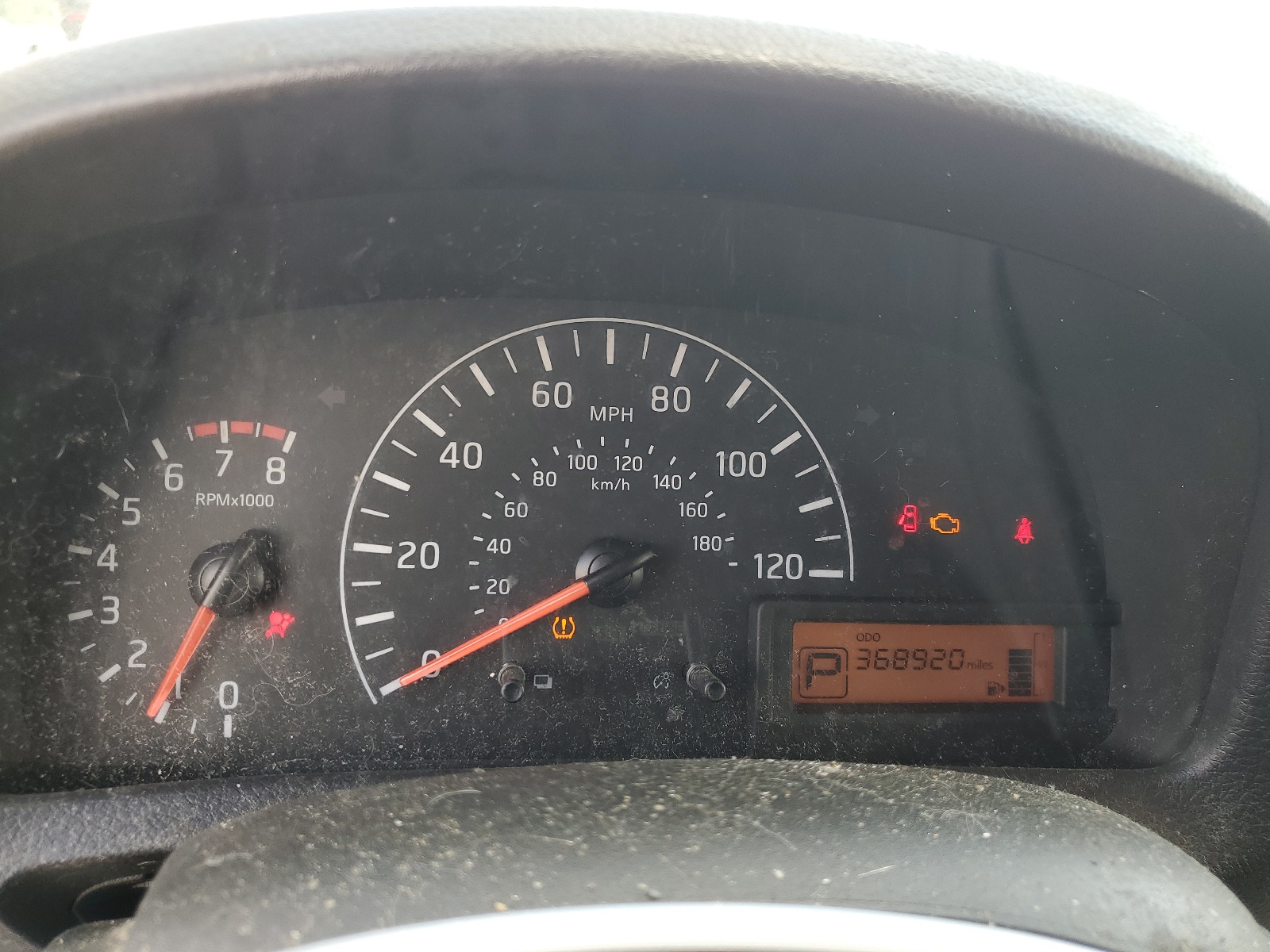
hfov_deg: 67.3
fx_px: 954
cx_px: 635
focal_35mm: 26
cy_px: 476
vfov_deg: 53.1
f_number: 1.5
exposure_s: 1/141
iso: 50
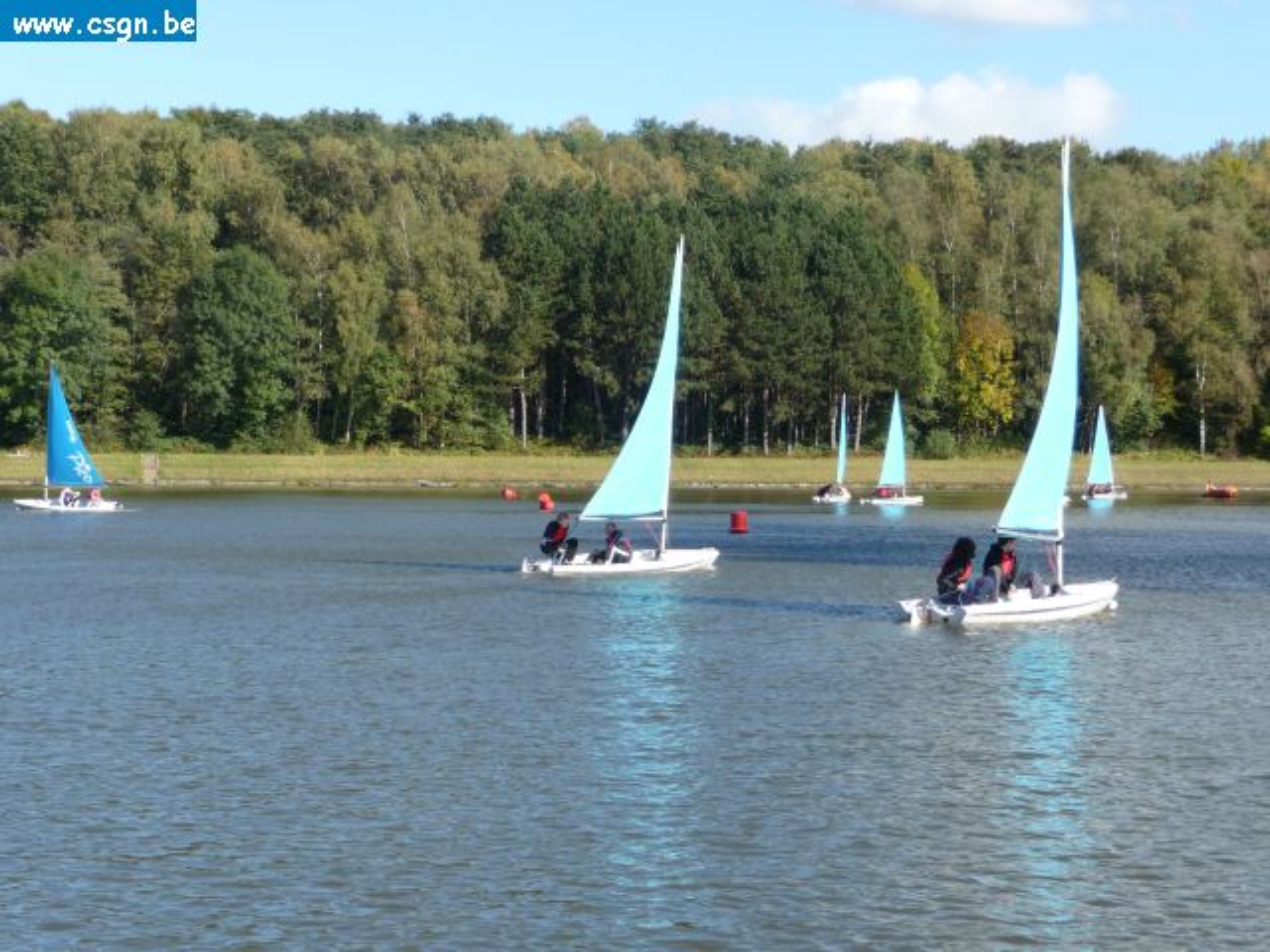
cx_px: 635
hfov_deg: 29.0
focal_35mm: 67
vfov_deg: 21.9
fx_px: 2458
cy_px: 476
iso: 100
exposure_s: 1/400
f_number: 4.5
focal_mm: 11.3
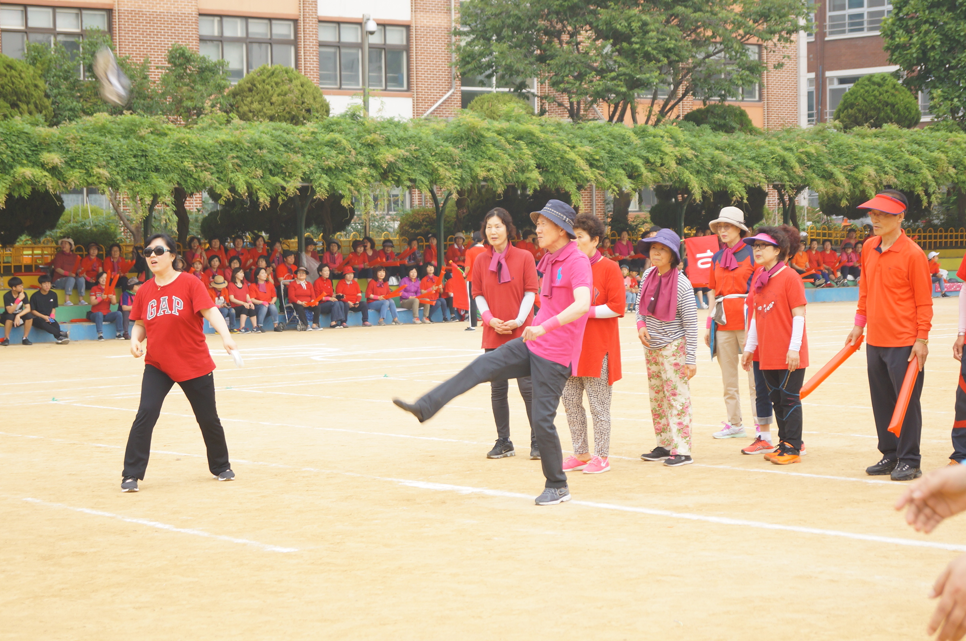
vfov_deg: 16.5
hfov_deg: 24.7
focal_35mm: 82
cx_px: 483
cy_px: 320
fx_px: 2210
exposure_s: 1/100
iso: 320
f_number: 5.6
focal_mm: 55
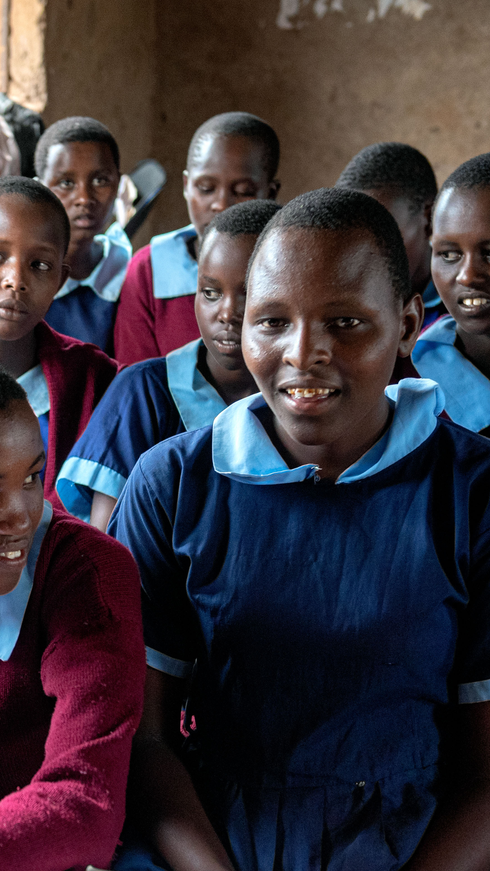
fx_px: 2056
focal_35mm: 89
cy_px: 487
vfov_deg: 23.9
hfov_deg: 13.2
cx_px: -115
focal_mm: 44
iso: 1250
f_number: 3.5
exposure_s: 1/320
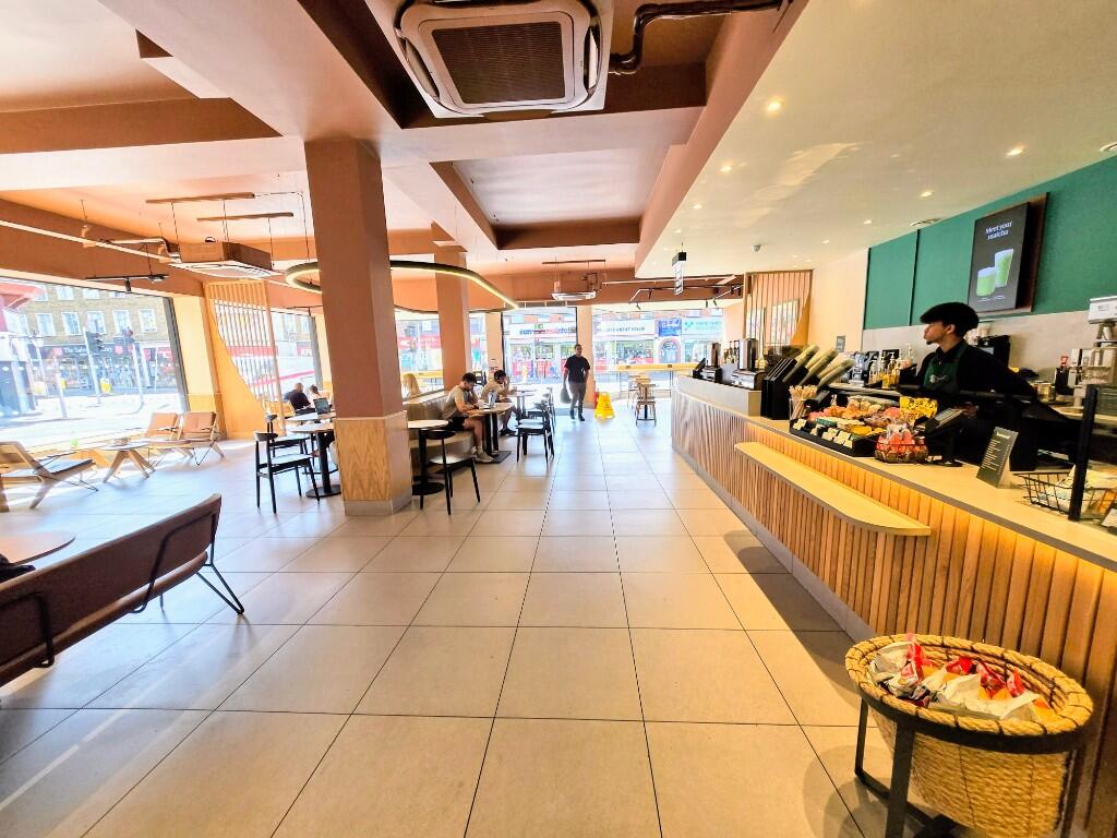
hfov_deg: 106.2
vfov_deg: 89.9
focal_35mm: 13
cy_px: 419
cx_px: 558
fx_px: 419
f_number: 2.2
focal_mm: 1.7
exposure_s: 1/100
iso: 50
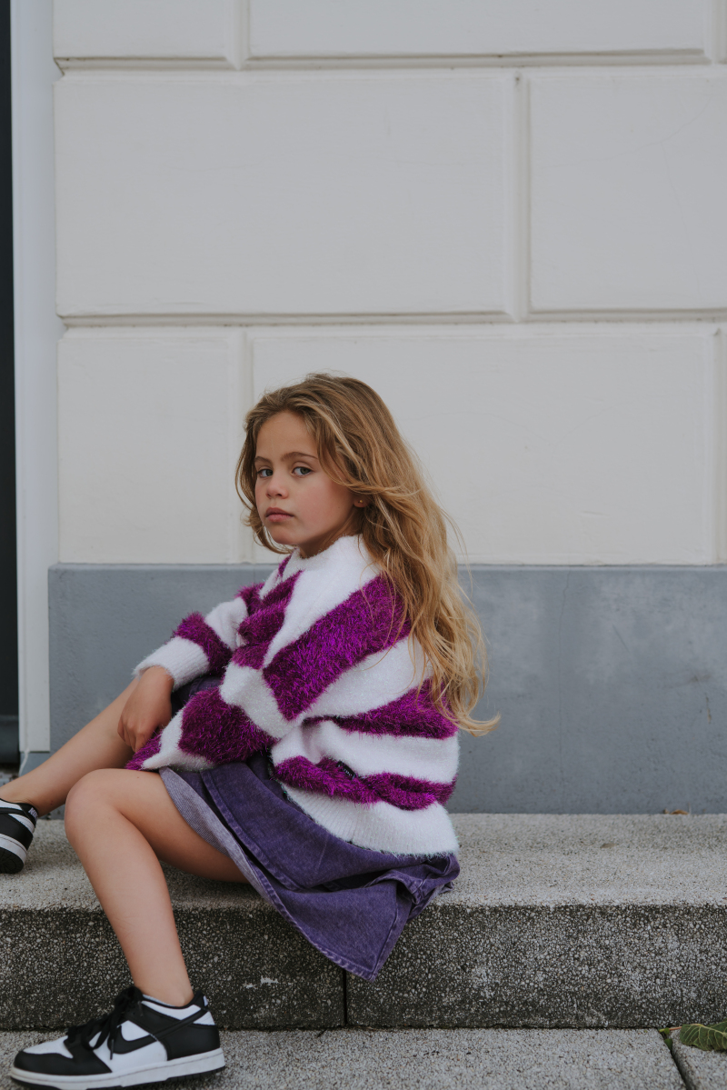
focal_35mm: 50
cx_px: 364
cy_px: 545
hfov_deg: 27.0
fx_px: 1514
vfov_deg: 39.6
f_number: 3.2
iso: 100
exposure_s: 1/320
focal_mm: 50
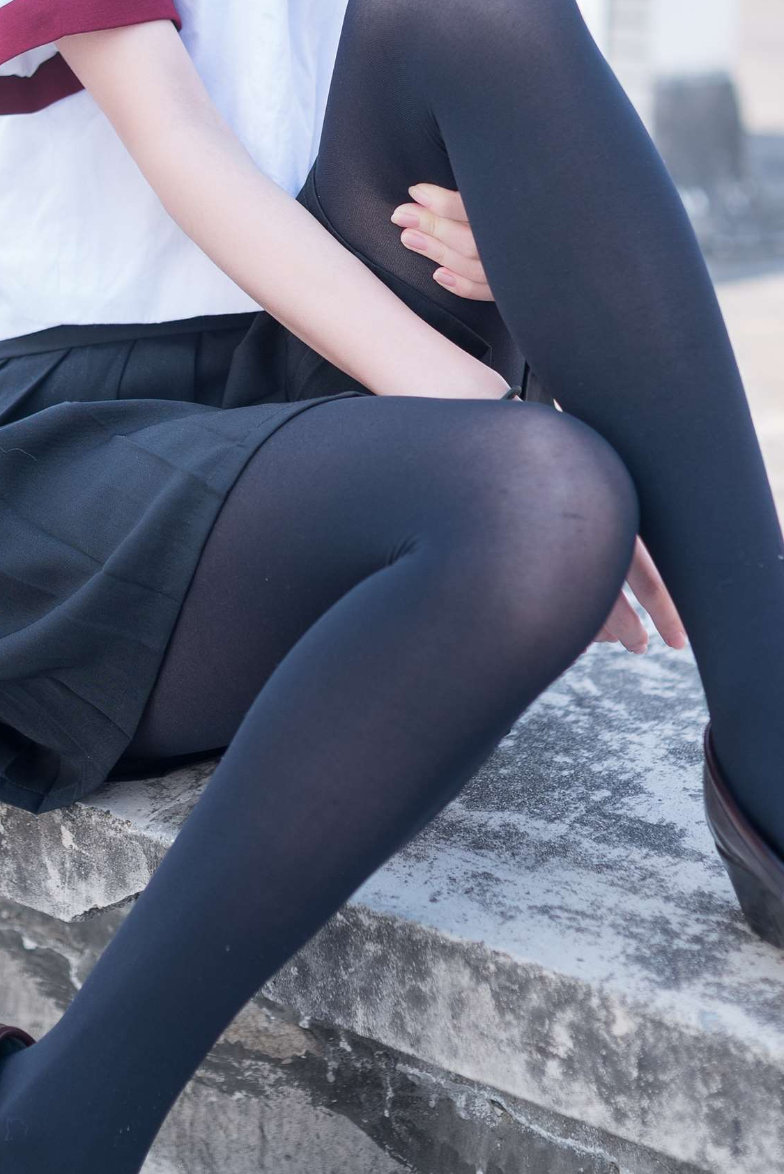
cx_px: 265
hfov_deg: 16.2
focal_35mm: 84
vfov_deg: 23.8
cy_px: 235
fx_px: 2741
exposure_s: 1/800
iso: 100
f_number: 2
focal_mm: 35
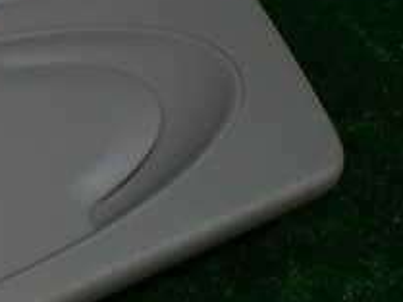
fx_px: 1002
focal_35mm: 86
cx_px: -158
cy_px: 248
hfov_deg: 20.3
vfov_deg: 17.0
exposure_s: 1/125
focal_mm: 5.4
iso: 125
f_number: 2.3
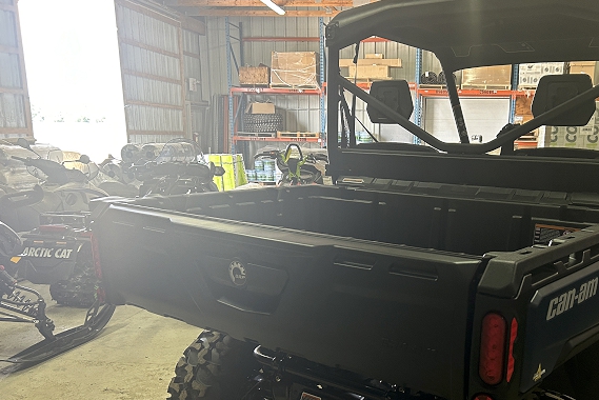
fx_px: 633
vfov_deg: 34.5
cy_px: 293
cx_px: 398
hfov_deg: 49.8
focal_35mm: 38
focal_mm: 5.7
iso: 100
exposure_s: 1/120
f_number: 1.5
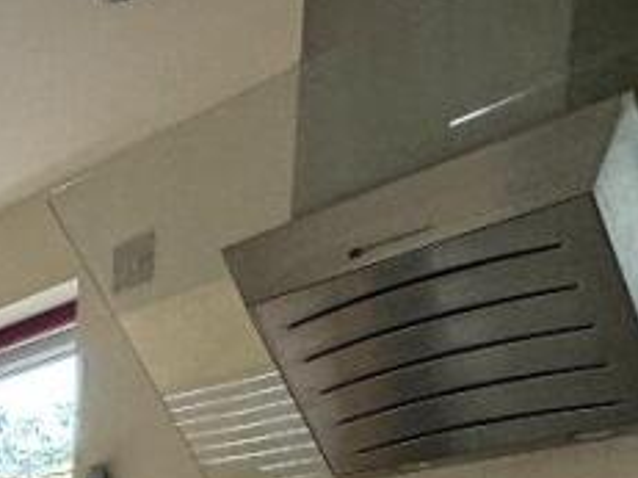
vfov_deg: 18.9
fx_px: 1142
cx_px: -464
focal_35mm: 62
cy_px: 826
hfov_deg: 21.9
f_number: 2.2
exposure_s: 1/99
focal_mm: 2.22
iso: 160
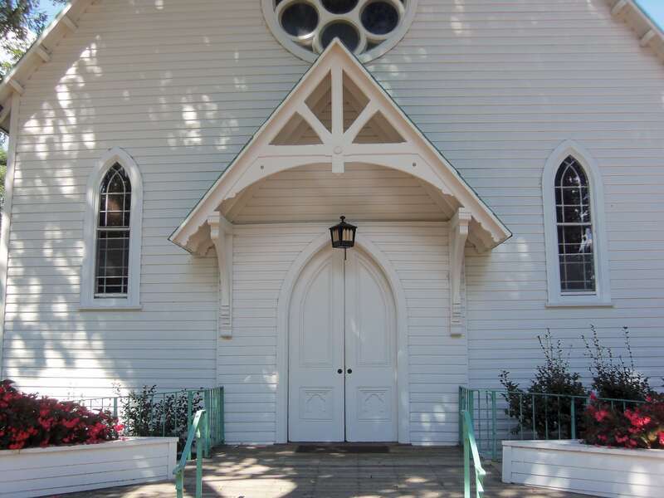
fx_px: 729
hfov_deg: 49.0
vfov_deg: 37.7
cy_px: 249
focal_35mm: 38
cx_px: 332
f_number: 4.3
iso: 64
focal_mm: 6.8
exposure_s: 1/160
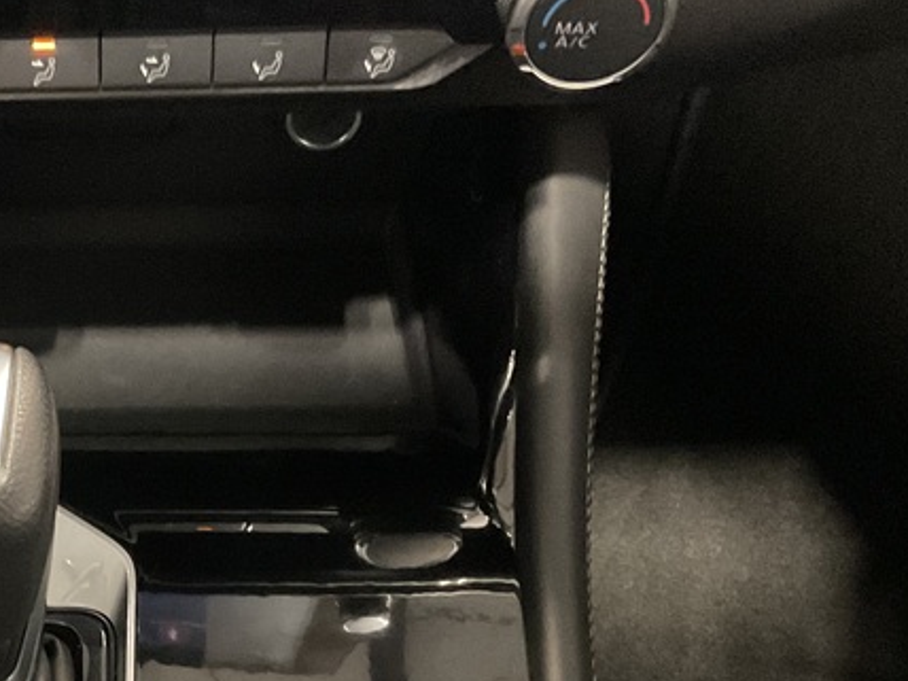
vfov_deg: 21.9
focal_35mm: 65
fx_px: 1705
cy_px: 658
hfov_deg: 28.4
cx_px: 55
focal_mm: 3
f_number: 1.8
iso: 500
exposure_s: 1/24
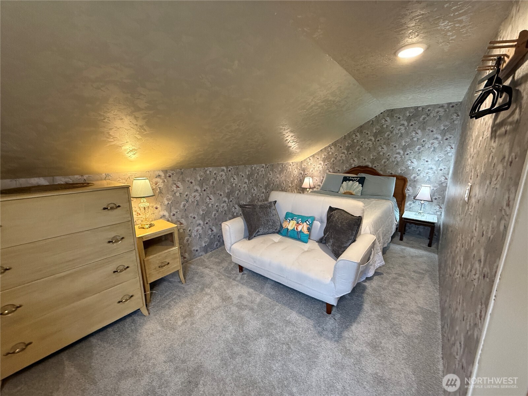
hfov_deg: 102.1
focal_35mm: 14
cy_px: 198
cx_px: 264
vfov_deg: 85.7
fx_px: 214
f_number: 2.2
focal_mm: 2.22
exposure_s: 1/120
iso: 640
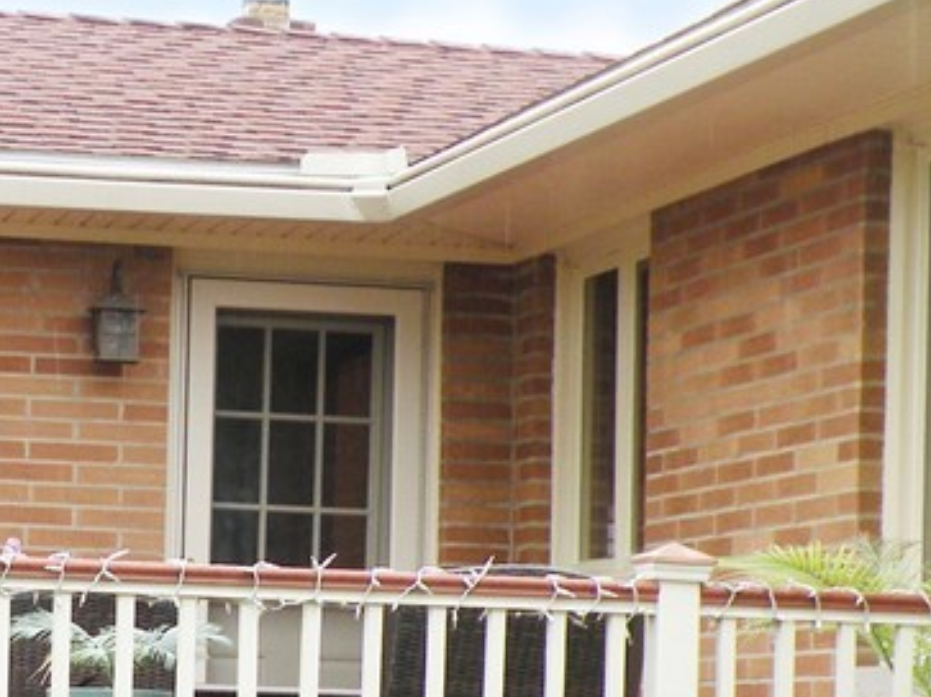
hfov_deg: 12.4
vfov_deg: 9.3
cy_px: 679
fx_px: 4248
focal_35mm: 158
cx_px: 113
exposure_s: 1/88
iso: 64
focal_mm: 9.8
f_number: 3.5
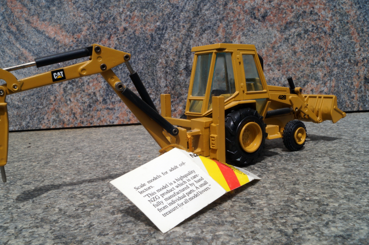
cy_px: 131
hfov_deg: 50.7
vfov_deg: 35.0
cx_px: 177
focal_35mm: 38
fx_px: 389
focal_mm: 22
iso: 250
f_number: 22
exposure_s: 1/60
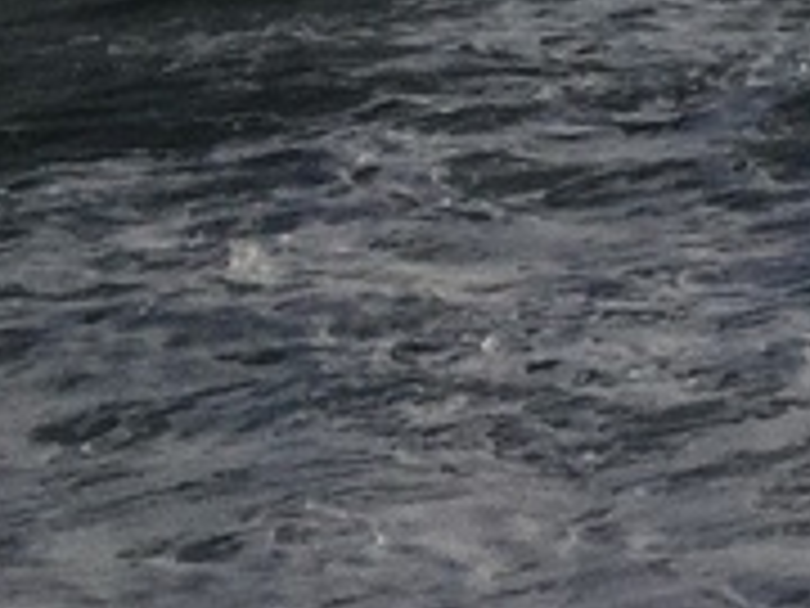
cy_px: -968
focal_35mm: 165
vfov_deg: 8.1
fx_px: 3861
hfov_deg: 10.3
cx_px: 1953
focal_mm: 4.15
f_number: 2.2
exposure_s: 1/6993
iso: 25
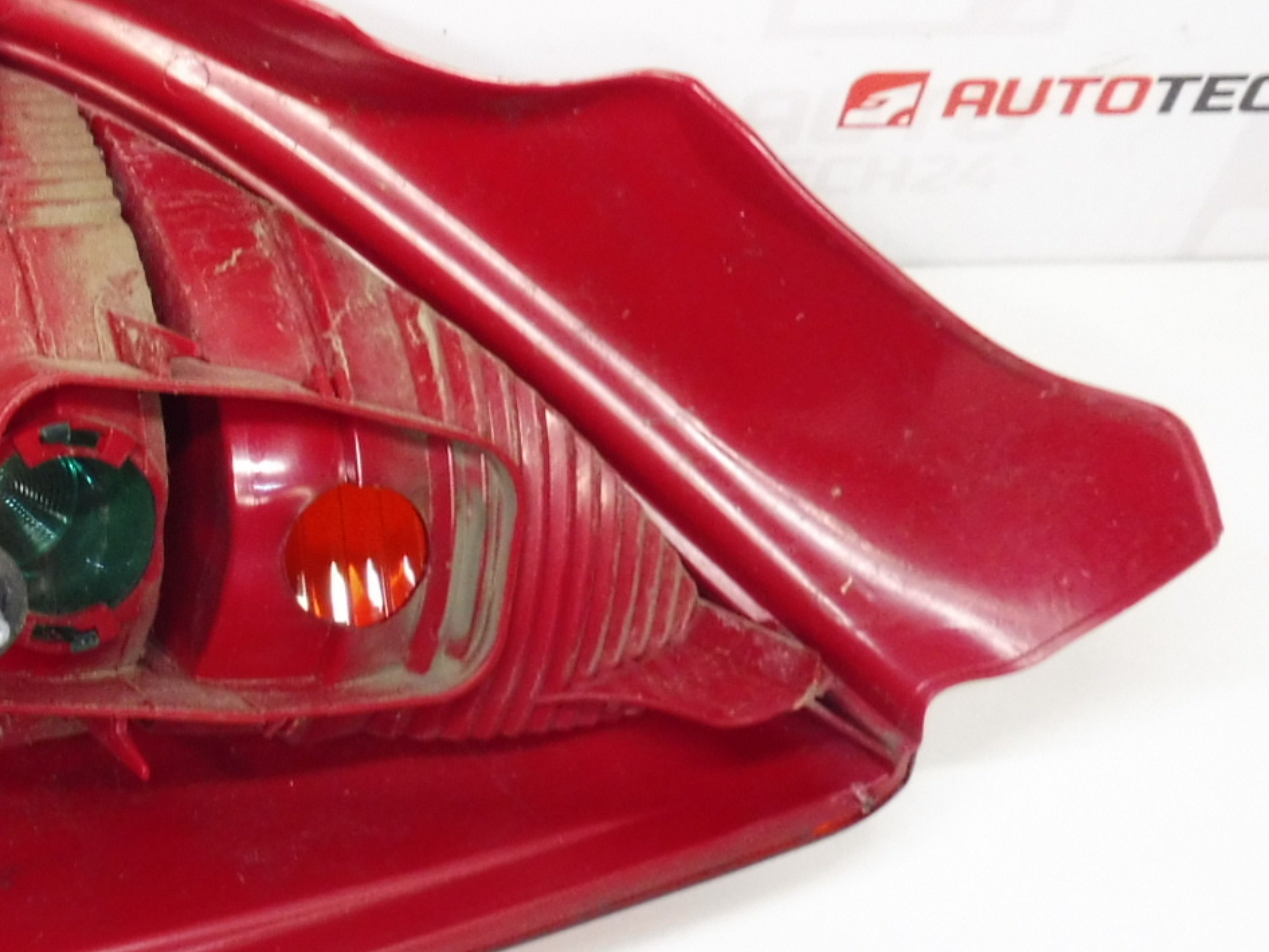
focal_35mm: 52
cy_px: 475
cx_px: 1
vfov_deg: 28.0
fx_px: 1907
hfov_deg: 33.7
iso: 320
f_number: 5
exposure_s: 1/30
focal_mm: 4.3
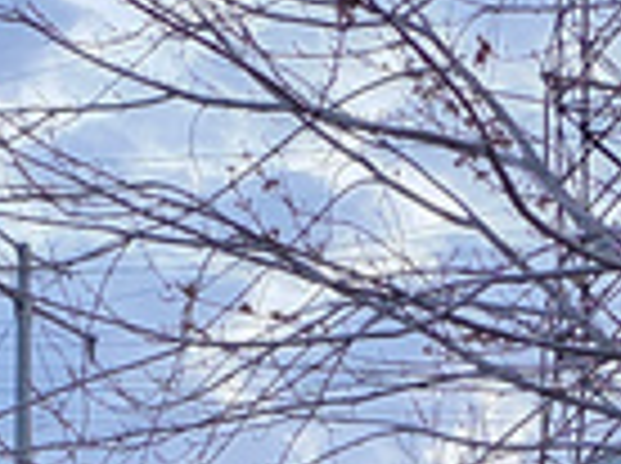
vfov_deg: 8.0
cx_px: 292
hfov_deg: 11.6
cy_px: 1086
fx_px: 3062
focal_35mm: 171
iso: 200
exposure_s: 1/180
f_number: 1.7
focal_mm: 6.3
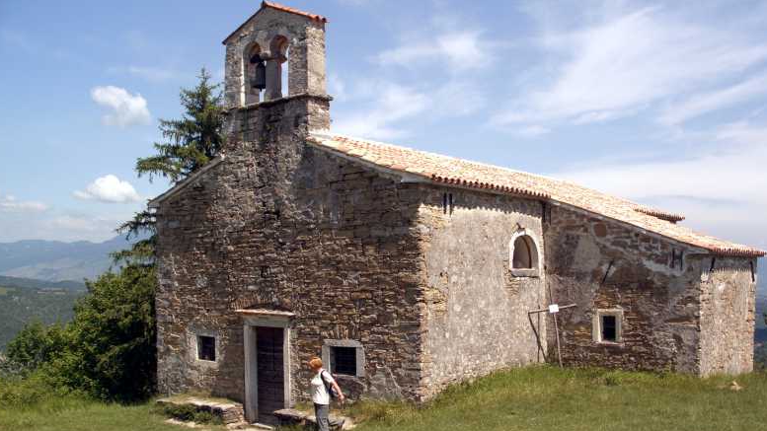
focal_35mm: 37
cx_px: 385
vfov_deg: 32.0
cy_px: 232
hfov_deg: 54.0
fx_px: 752
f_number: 4.5
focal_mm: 7.1
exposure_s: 1/500
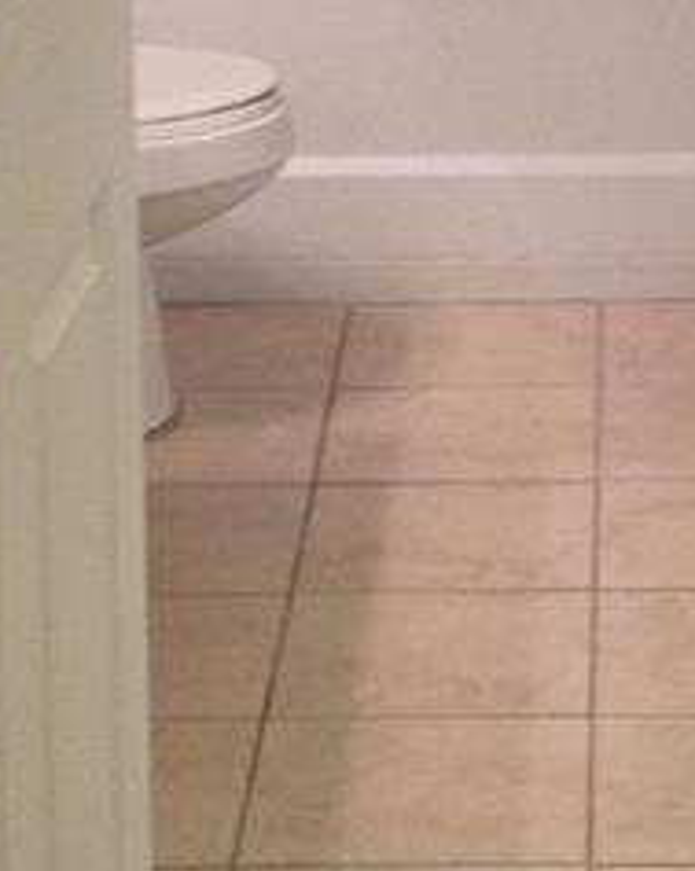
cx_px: 673
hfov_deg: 8.9
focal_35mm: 173
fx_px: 4457
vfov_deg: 11.0
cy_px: -92
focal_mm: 4.28
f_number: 2.4
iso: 100
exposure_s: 1/15
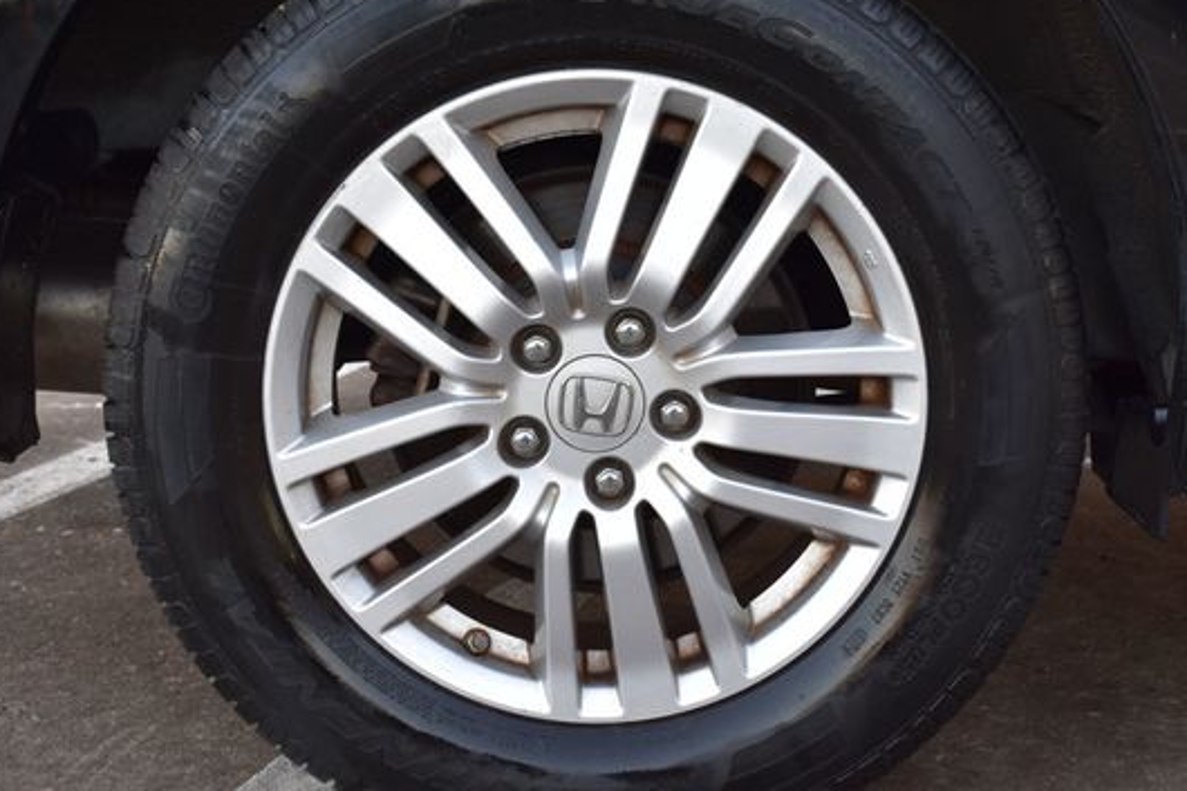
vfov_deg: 23.4
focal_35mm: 58
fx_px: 1912
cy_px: 372
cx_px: 632
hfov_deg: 34.5
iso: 400
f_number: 7.1
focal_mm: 32
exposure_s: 1/25
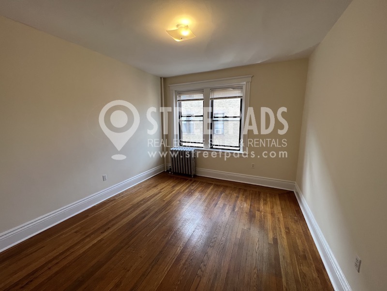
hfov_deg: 106.2
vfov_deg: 89.9
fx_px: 145
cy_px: 146
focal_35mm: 13
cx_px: 194
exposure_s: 1/99
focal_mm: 1.57
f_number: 1.8
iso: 50
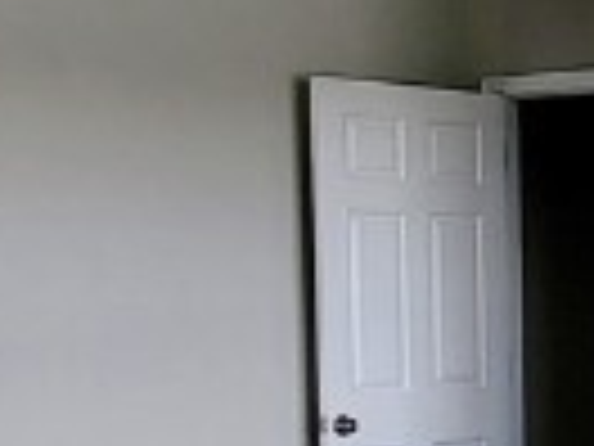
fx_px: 1733
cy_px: 532
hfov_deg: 17.8
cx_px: 832
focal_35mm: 101
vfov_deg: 14.2
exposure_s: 1/120
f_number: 2.2
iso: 80
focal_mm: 2.2
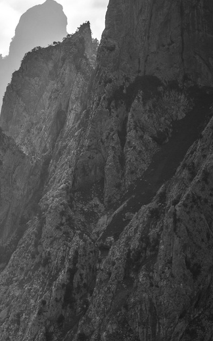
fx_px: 1627
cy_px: 185
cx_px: 4
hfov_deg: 7.5
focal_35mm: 175
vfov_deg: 12.0
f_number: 5.6
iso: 200
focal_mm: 55
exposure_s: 1/800
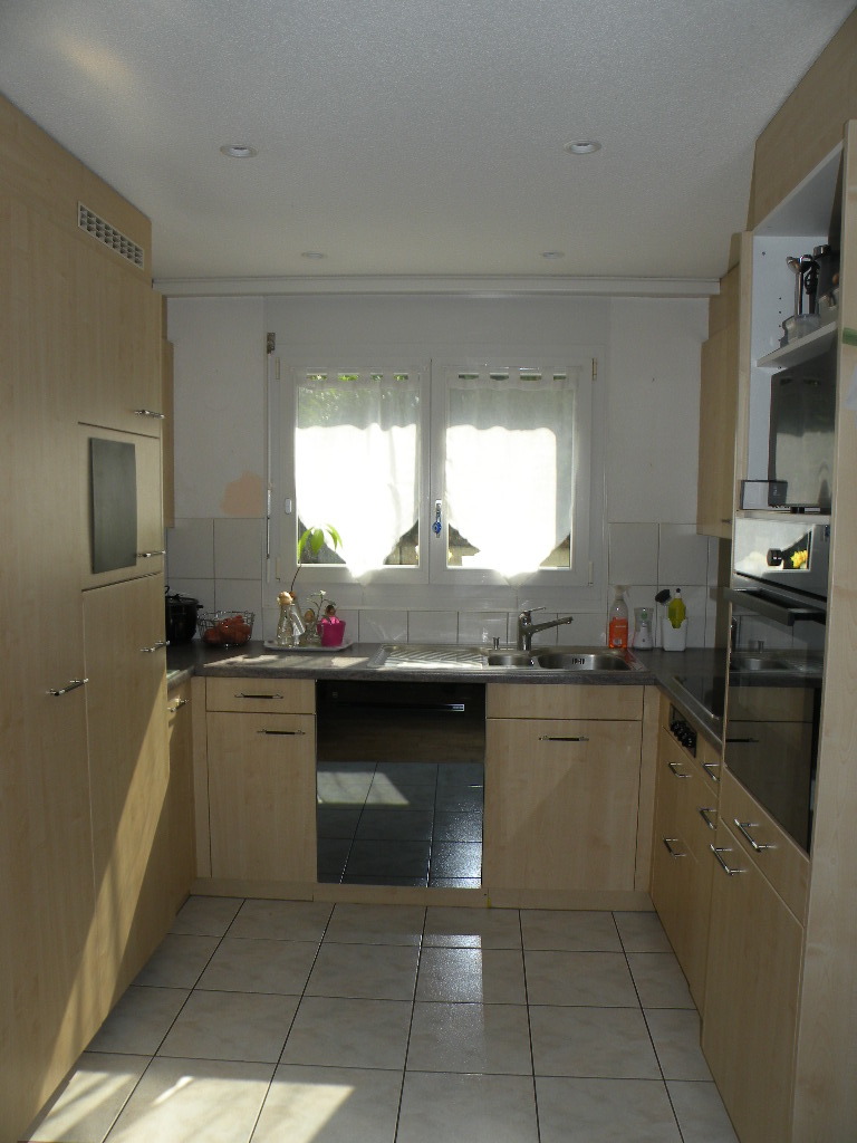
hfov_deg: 51.4
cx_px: 428
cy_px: 572
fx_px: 891
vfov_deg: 65.3
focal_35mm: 27
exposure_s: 1/112
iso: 64
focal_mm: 4.7
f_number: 4
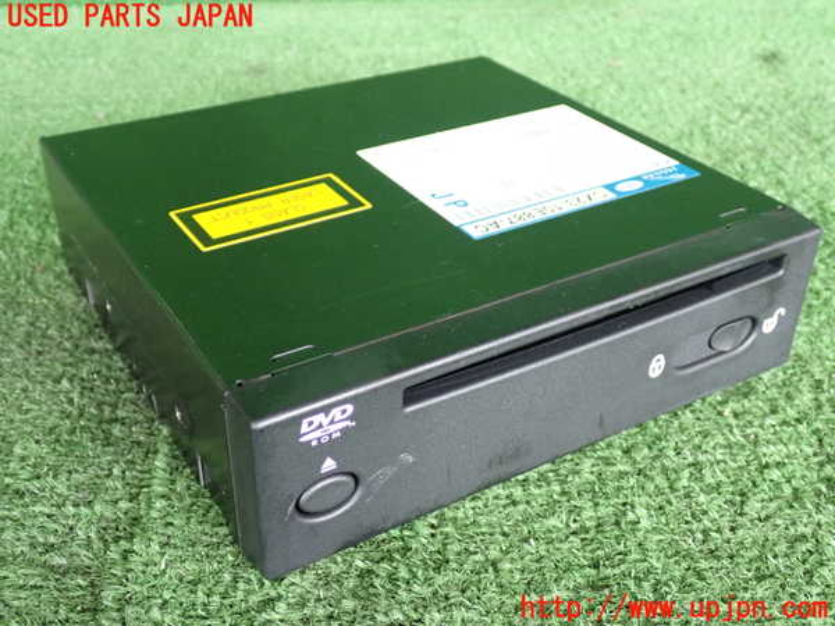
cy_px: 313
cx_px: 418
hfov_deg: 45.8
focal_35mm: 41
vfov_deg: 35.1
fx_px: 989
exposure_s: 1/125
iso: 800
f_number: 2.8
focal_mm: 7.31
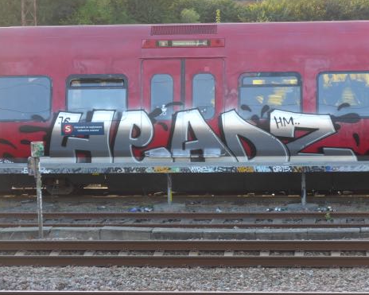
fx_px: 1343
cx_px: 194
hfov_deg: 15.6
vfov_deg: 12.5
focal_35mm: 123
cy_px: 147
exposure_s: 1/80
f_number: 5
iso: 125
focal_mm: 22.9
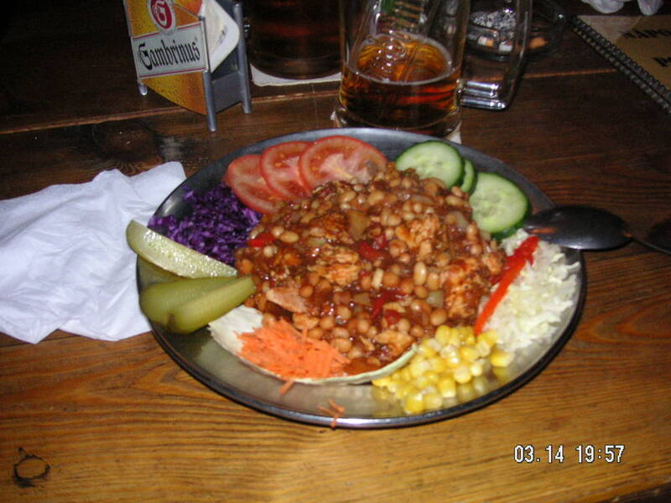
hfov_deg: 50.1
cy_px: 252
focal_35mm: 37
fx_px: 717
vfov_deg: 38.7
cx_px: 336
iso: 160
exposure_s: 1/45
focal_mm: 6.1
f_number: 2.8
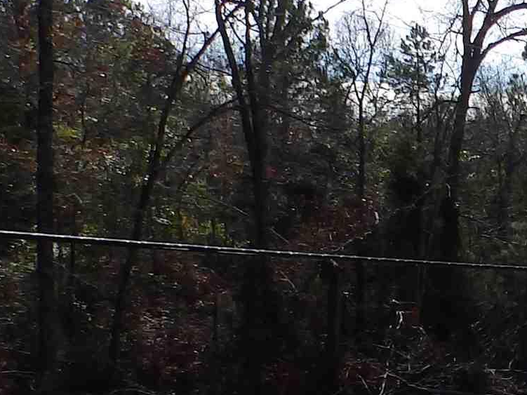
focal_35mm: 90
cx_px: 816
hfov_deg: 18.9
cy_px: 464
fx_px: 1370
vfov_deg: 15.8
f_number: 4.5
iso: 80
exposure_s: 1/500
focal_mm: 4
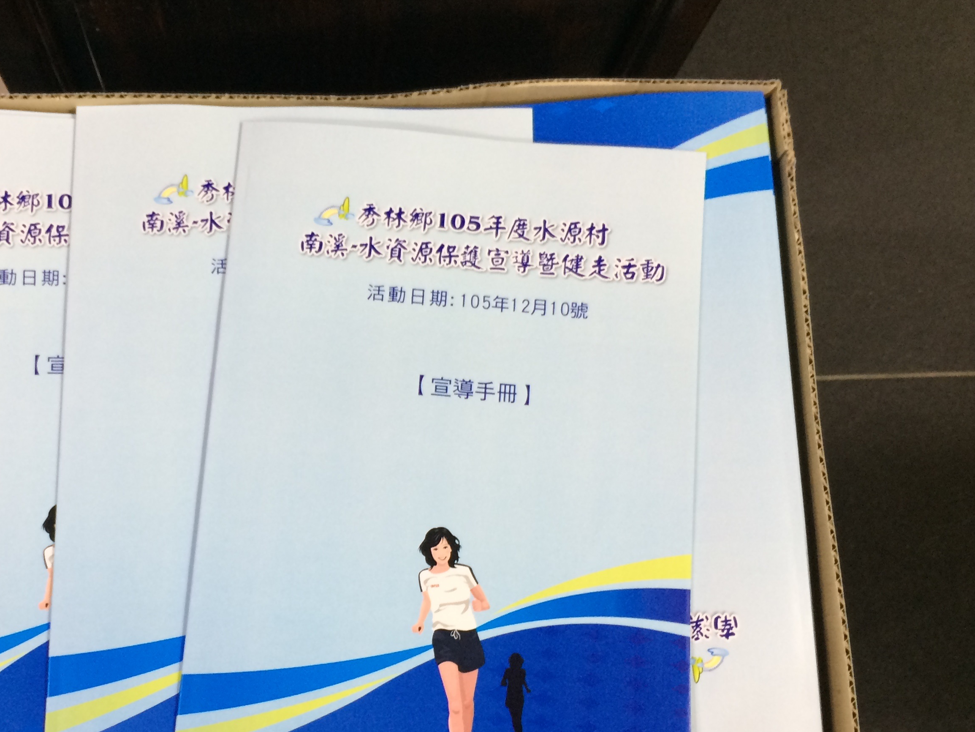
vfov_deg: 35.0
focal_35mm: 41
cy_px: 445
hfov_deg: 45.1
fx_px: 1155
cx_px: 326
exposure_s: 1/30
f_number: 2.2
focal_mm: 4.15
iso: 80
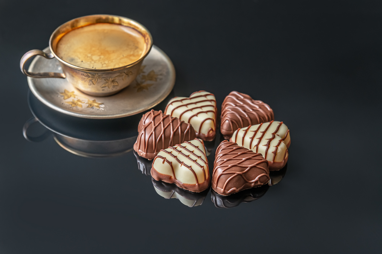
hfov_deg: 17.1
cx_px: 191
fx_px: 1273
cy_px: 127
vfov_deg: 11.4
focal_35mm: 120
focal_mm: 120
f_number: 8
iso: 2500
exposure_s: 1/40
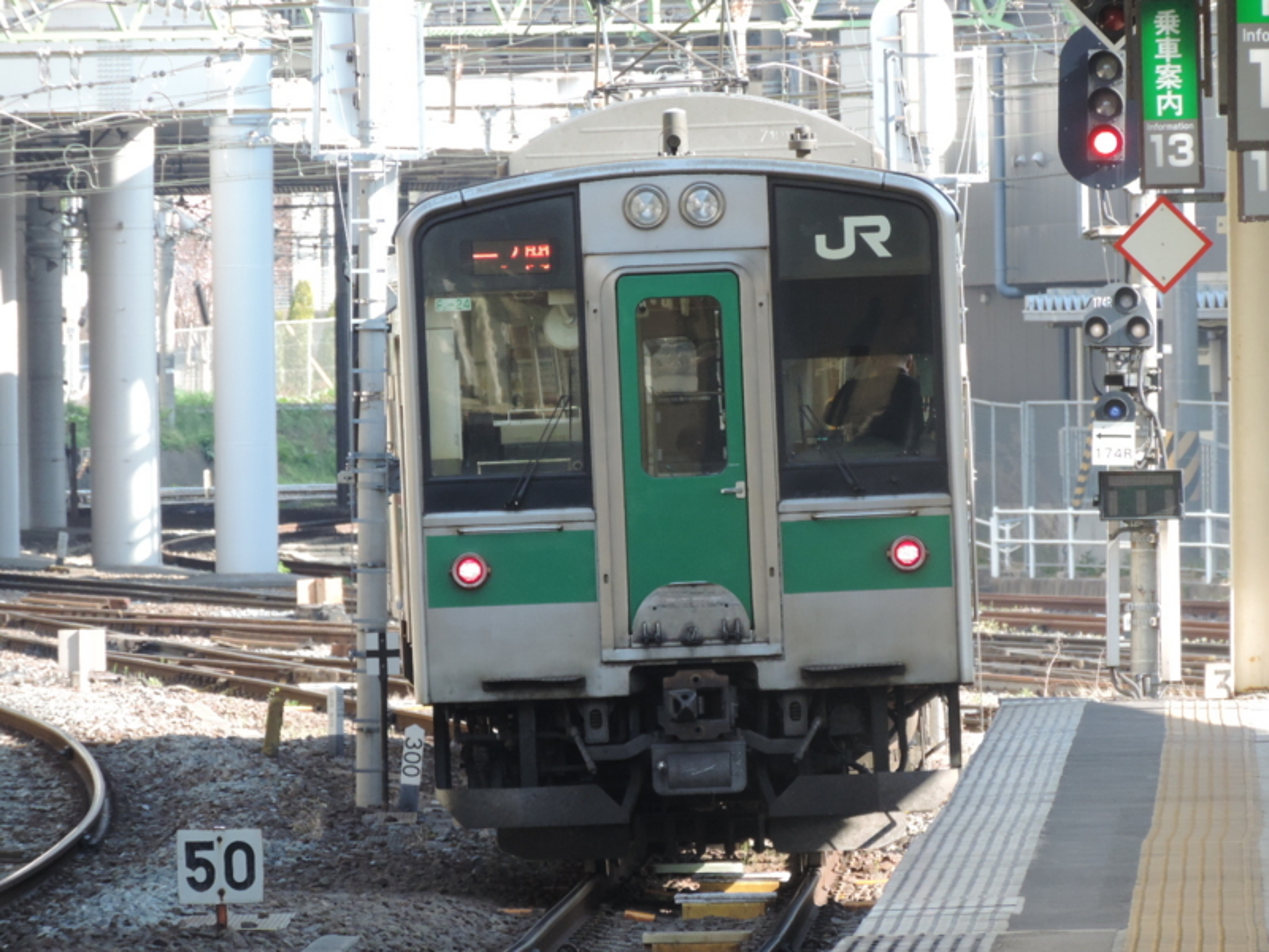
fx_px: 17230
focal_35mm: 470
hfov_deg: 4.2
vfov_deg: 3.2
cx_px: 634
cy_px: 476
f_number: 4.9
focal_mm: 83.8
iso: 400
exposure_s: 1/250
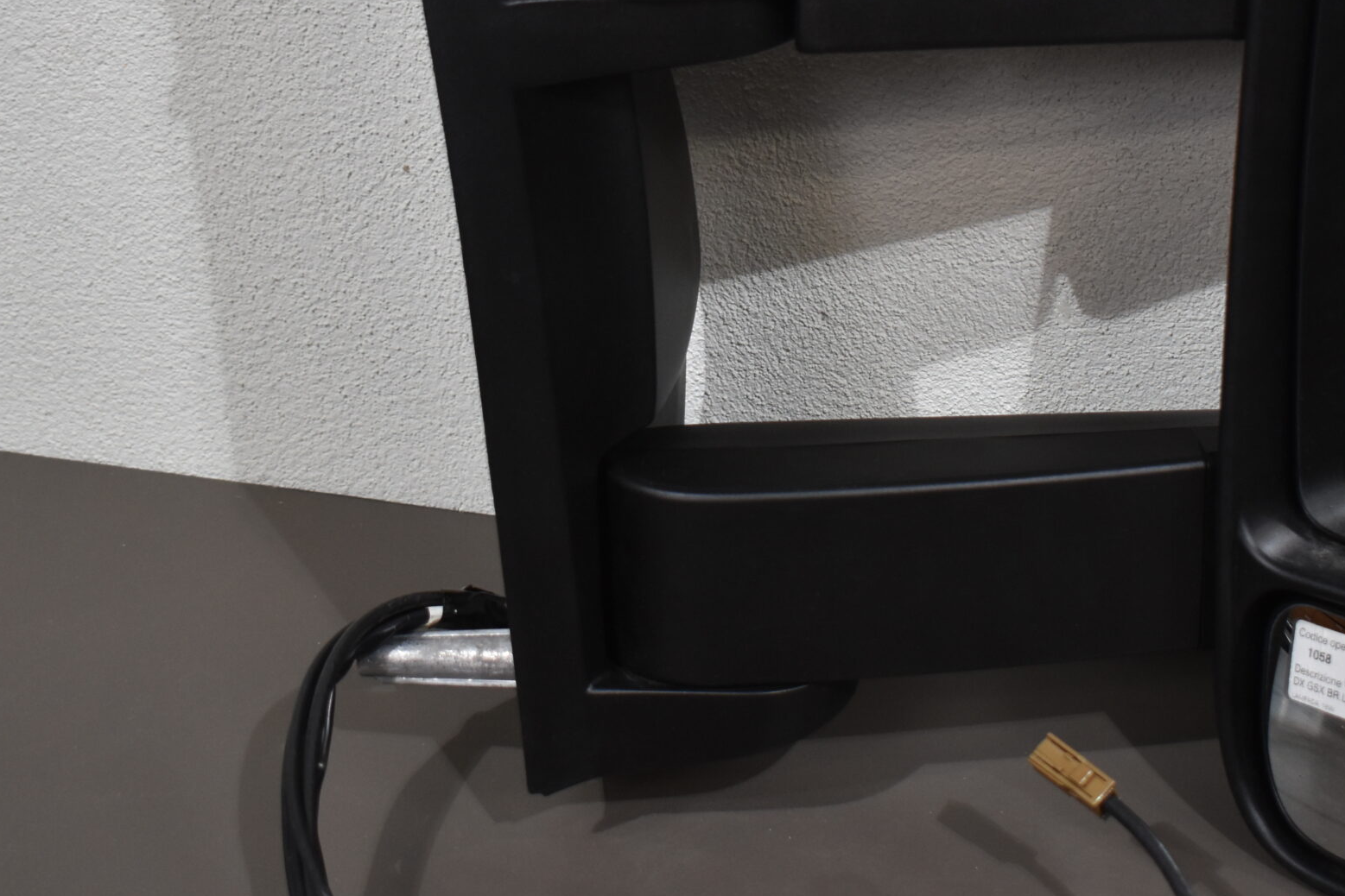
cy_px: 207
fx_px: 2765
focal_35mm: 74
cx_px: 763
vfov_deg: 18.3
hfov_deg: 27.3
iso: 800
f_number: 4.2
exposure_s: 1/200
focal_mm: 30
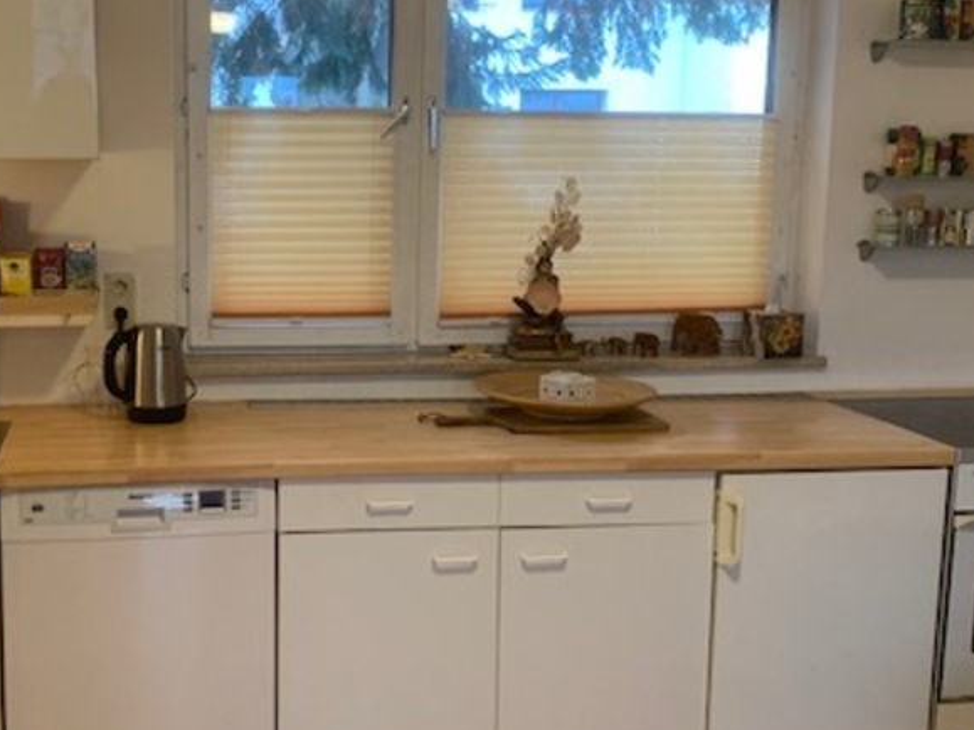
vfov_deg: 31.5
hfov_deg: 40.4
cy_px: 348
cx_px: 273
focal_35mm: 46
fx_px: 1294
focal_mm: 4.25
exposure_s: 1/50
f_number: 1.8
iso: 200
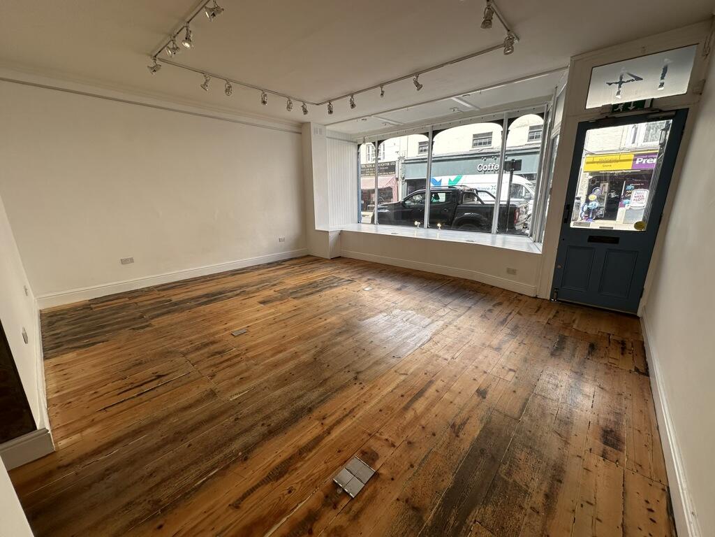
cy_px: 268
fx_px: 289
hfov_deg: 102.1
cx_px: 358
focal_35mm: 14
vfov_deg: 85.7
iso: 40
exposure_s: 1/393
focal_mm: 2.22
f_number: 2.2
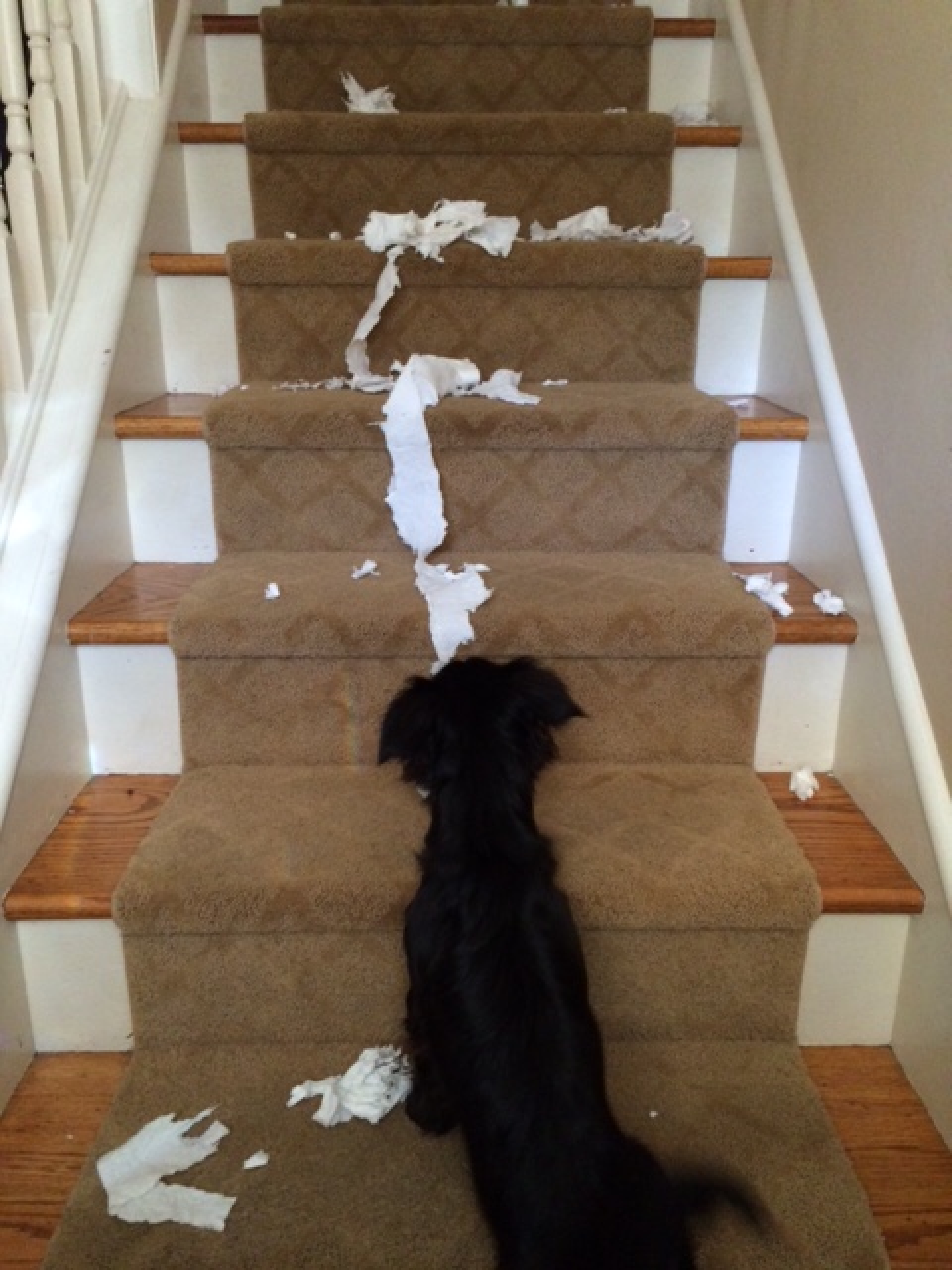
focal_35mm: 29
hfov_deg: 48.2
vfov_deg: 61.7
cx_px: 476
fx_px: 1063
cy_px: 635
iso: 320
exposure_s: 1/30
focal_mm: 4.15
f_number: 2.2
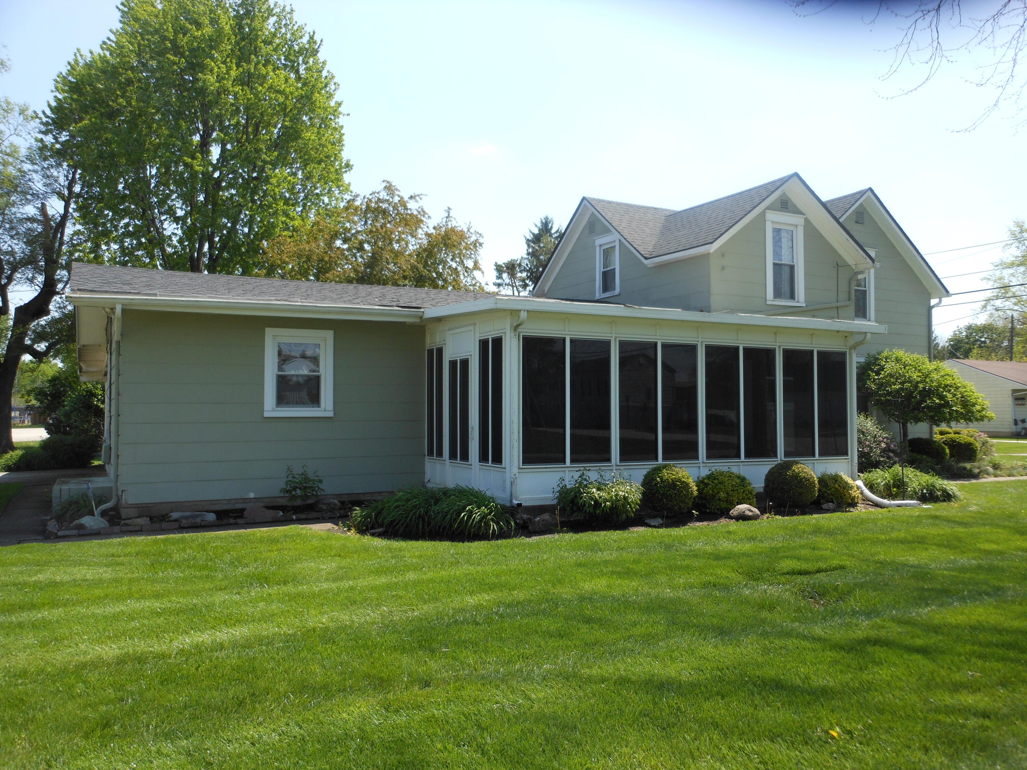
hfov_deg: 63.4
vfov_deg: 49.7
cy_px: 385
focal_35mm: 28
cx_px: 514
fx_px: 831
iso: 80
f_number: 3.7
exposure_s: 1/400
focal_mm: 5
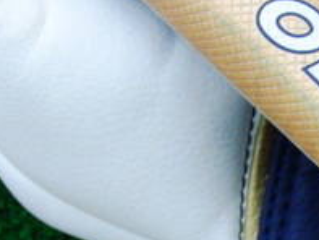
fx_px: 1107
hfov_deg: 15.5
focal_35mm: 120
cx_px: 434
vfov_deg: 12.2
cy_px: 245
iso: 400
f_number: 3.6
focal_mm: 6.42
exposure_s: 1/80
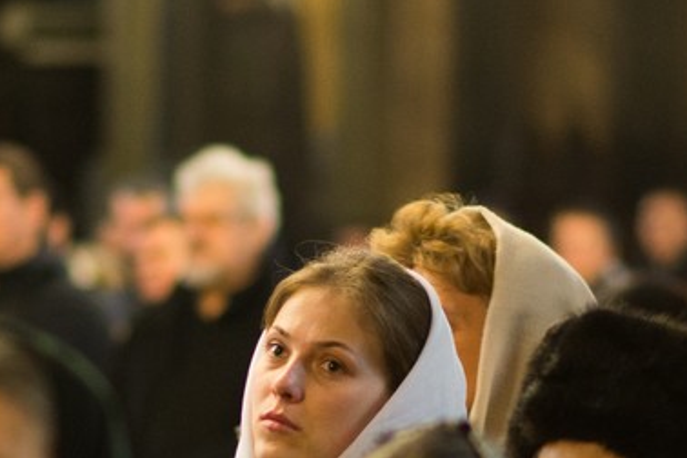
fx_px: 6163
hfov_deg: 6.4
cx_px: 214
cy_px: 603
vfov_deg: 4.2
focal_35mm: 323
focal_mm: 85
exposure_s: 1/60
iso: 640
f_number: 1.8
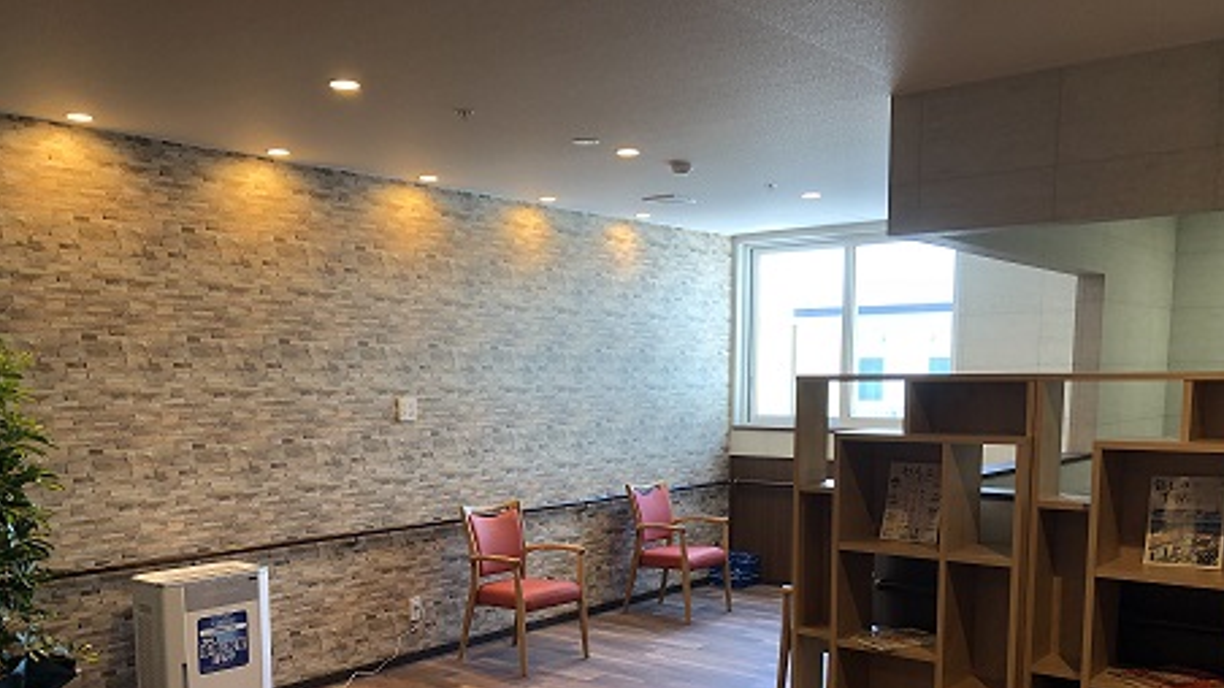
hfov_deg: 58.0
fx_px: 1103
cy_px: 504
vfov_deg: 34.0
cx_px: 593
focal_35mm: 34
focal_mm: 3.99
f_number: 1.8
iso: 160
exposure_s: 1/100
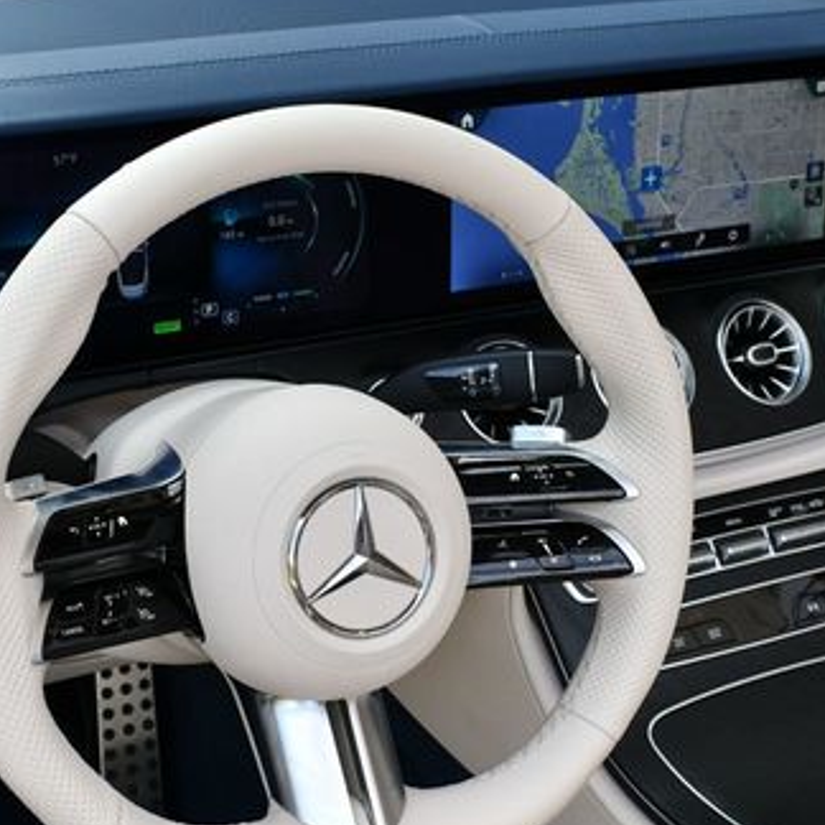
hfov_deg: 23.4
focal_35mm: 74
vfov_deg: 23.3
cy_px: 491
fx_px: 1995
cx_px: 400
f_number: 5.6
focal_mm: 22
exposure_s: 1/250
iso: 360
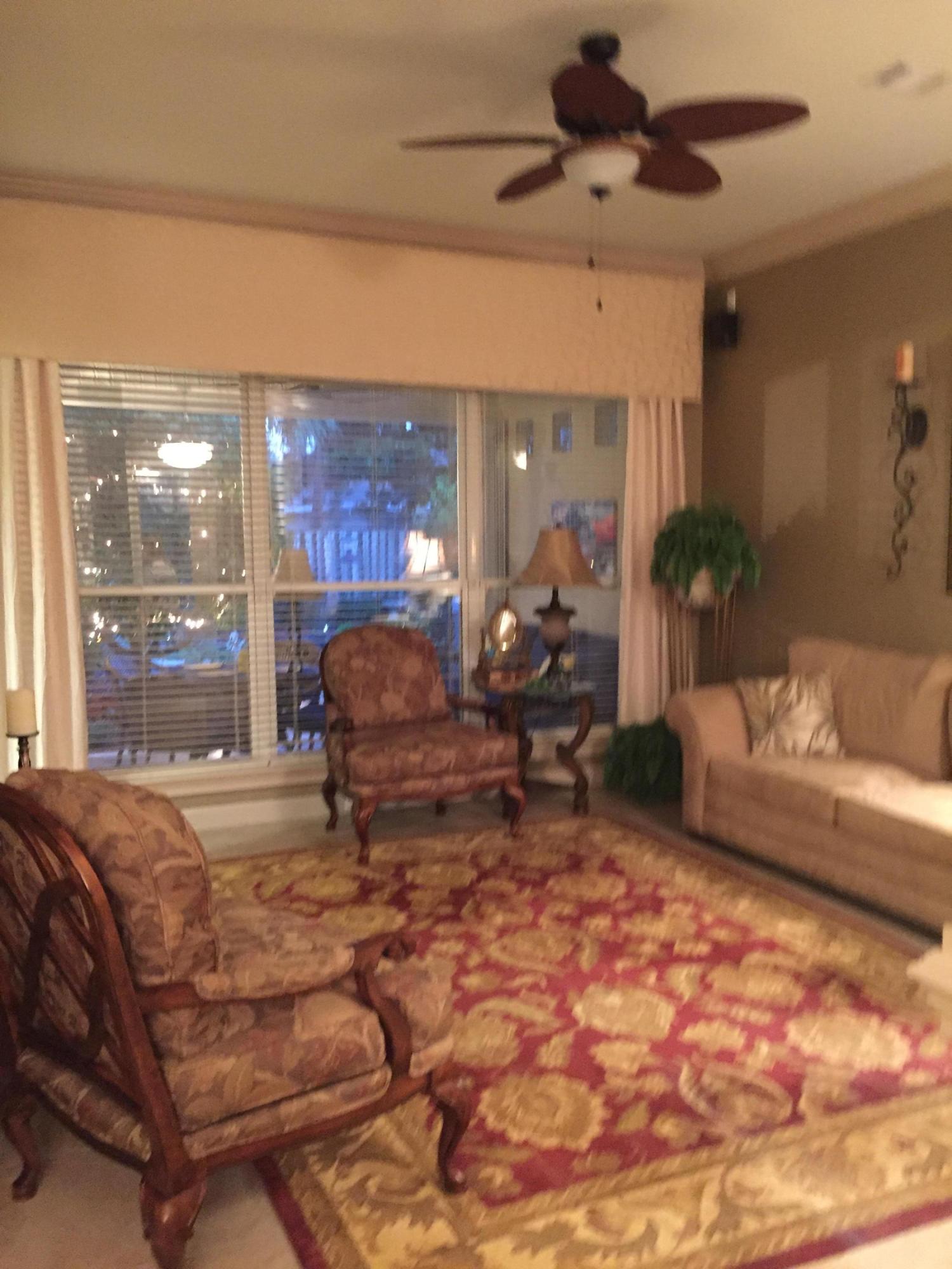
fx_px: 1063
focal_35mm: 29
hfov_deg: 48.2
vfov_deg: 61.7
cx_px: 476
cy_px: 634
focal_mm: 4.15
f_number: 2.2
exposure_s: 1/15
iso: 500
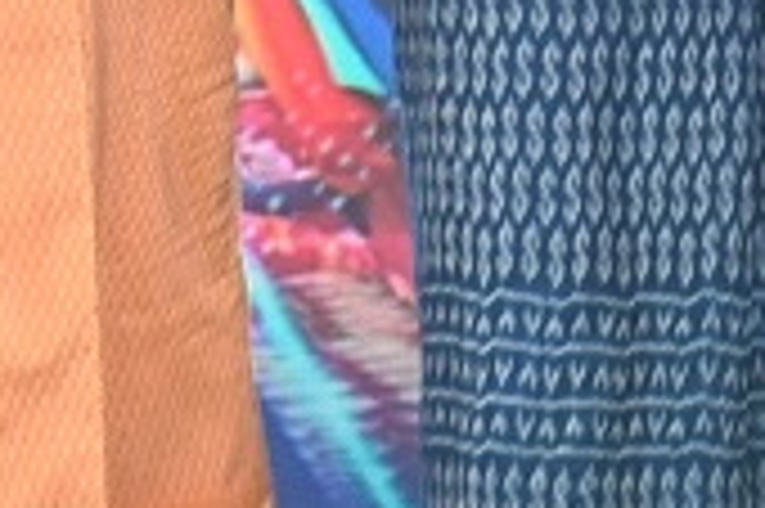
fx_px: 16304
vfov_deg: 1.8
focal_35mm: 768
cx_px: 1604
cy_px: -937
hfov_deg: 2.7
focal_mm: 120
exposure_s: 1/160
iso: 1400
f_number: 6.3
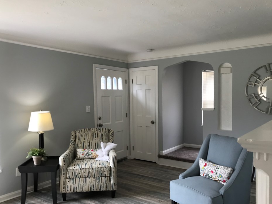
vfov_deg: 45.4
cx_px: 140
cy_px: 111
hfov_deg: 58.3
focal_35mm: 31
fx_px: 244
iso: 25
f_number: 1.8
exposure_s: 1/60
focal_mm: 3.99
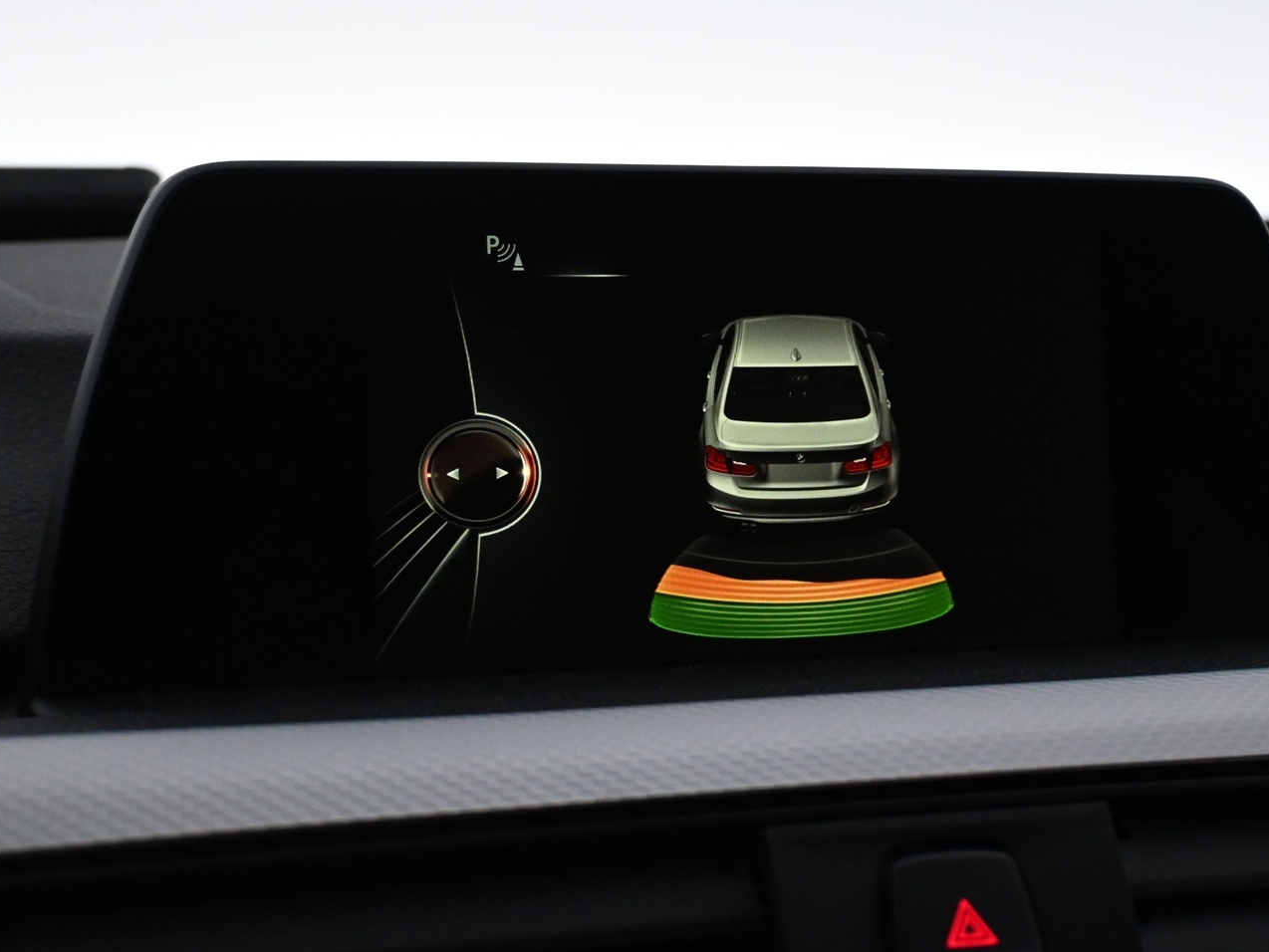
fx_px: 2017
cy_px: 417
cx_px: 680
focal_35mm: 55
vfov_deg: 26.5
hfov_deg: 34.9
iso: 3200
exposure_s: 1/100
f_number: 4.8
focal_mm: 30
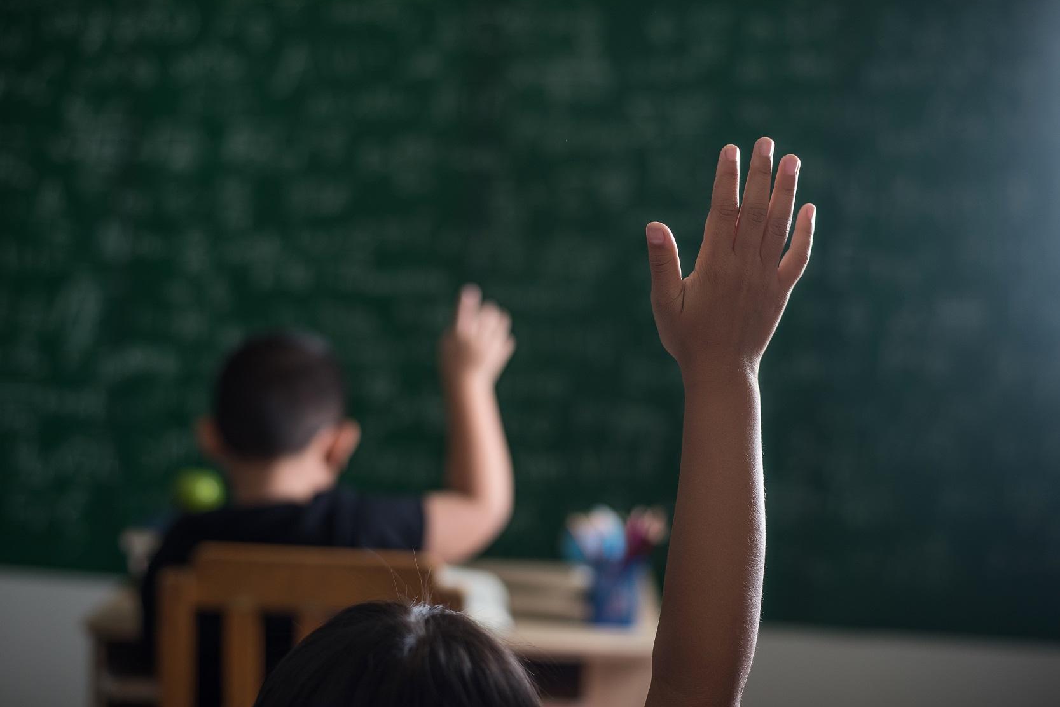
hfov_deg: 38.9
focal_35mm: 51
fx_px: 1502
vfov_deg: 26.5
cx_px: 520
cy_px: 356
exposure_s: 1/200
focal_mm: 50
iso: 100
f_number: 2.2
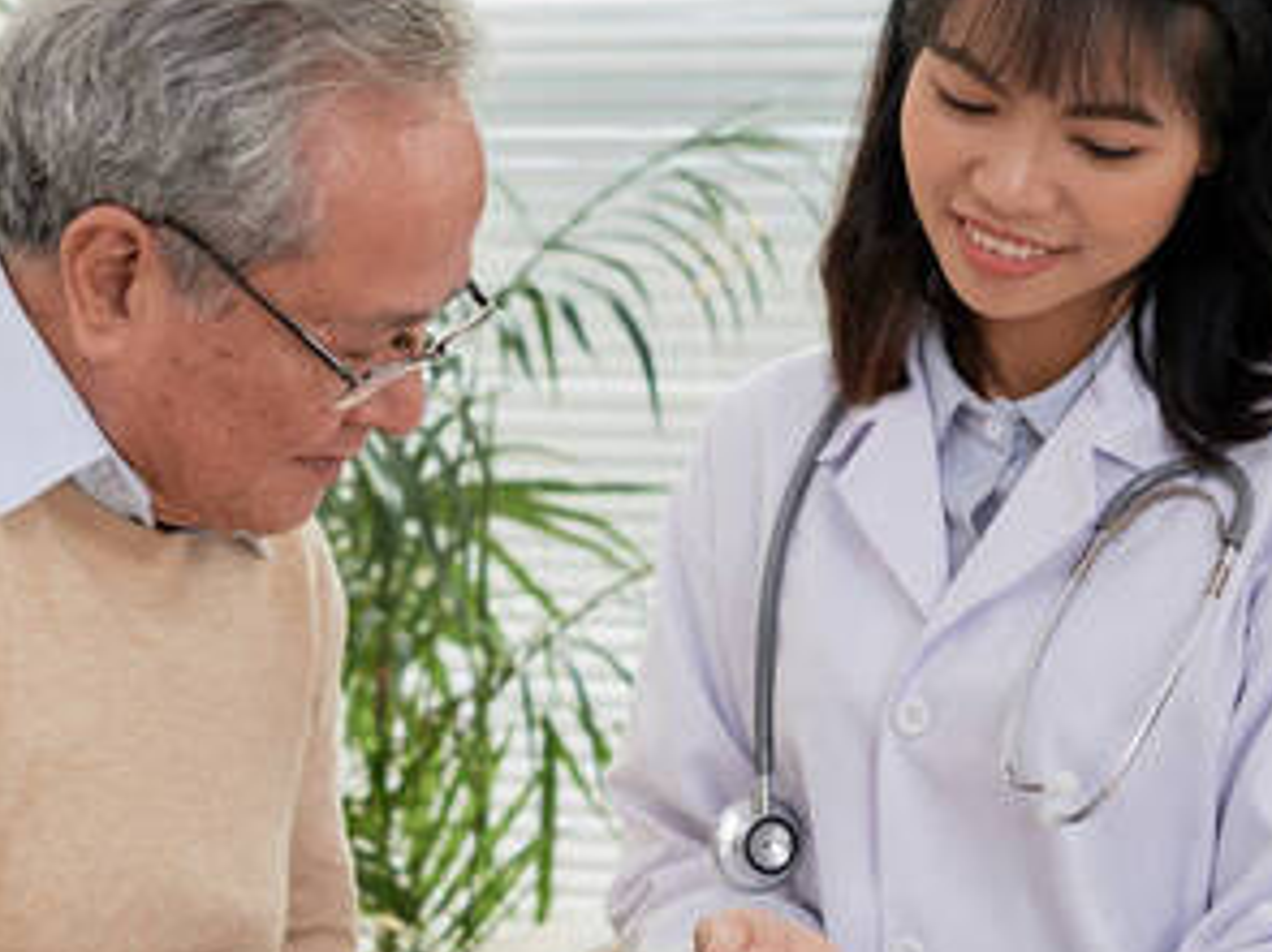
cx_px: 293
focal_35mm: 137
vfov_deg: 10.8
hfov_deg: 14.3
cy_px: 743
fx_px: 5032
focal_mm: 60
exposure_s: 1/180
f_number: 4
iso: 100
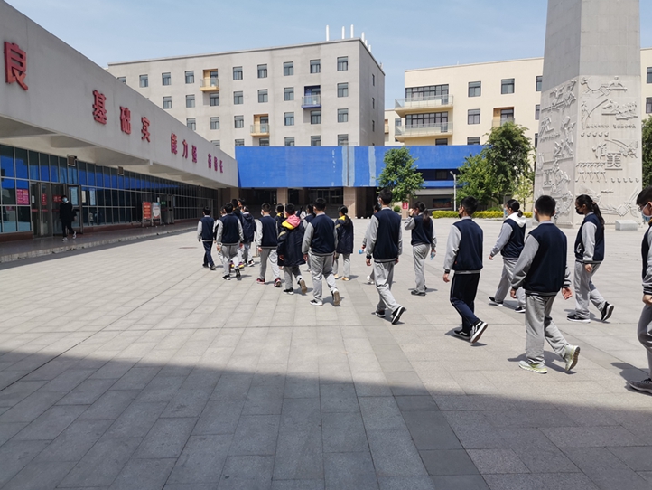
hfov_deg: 65.3
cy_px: 241
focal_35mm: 27
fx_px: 509
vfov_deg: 51.4
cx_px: 326
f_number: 2.4
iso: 50
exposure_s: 1/1368
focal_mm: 4.75
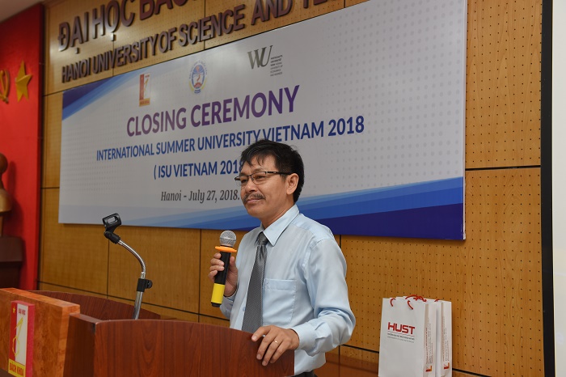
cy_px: 188
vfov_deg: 29.8
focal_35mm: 45
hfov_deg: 43.6
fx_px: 707
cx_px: 283
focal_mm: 45
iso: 640
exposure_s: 1/125
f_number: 4
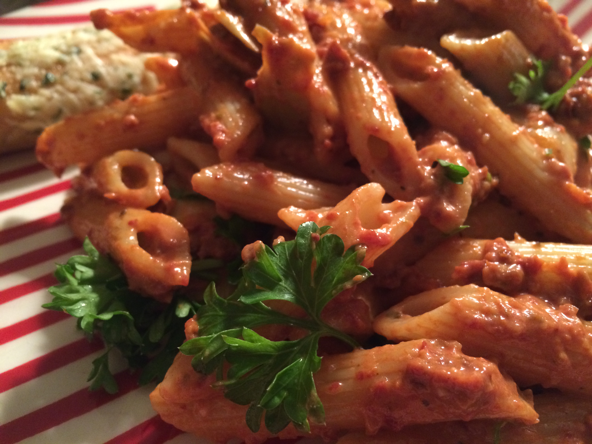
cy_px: 222
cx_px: 296
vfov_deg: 46.8
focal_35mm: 30
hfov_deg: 60.0
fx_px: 513
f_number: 2.2
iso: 320
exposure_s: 1/15
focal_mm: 4.12
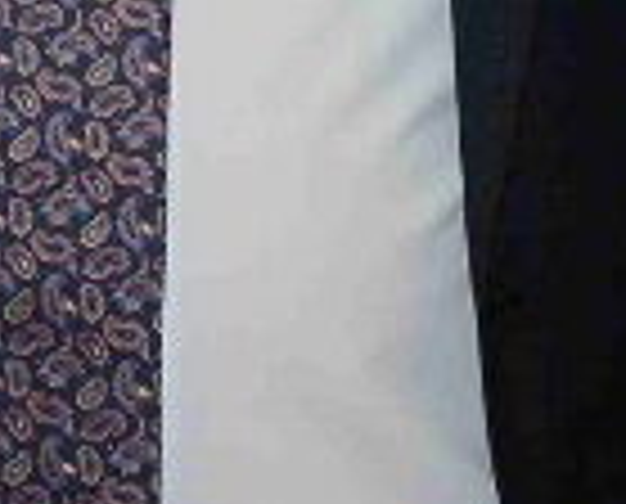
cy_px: -603
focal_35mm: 392
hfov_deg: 4.9
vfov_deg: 3.9
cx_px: 36
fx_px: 7283
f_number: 5.6
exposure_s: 1/60
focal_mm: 38
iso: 640
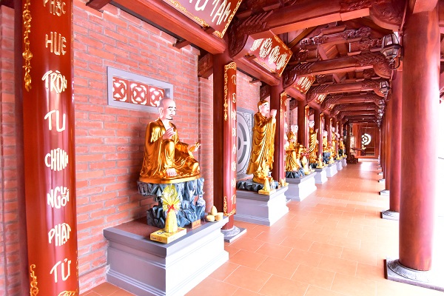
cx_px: 222
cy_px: 148
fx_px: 247
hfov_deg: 84.0
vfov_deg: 61.9
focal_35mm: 20
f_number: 9
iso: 5600
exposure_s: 1/20
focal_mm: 20
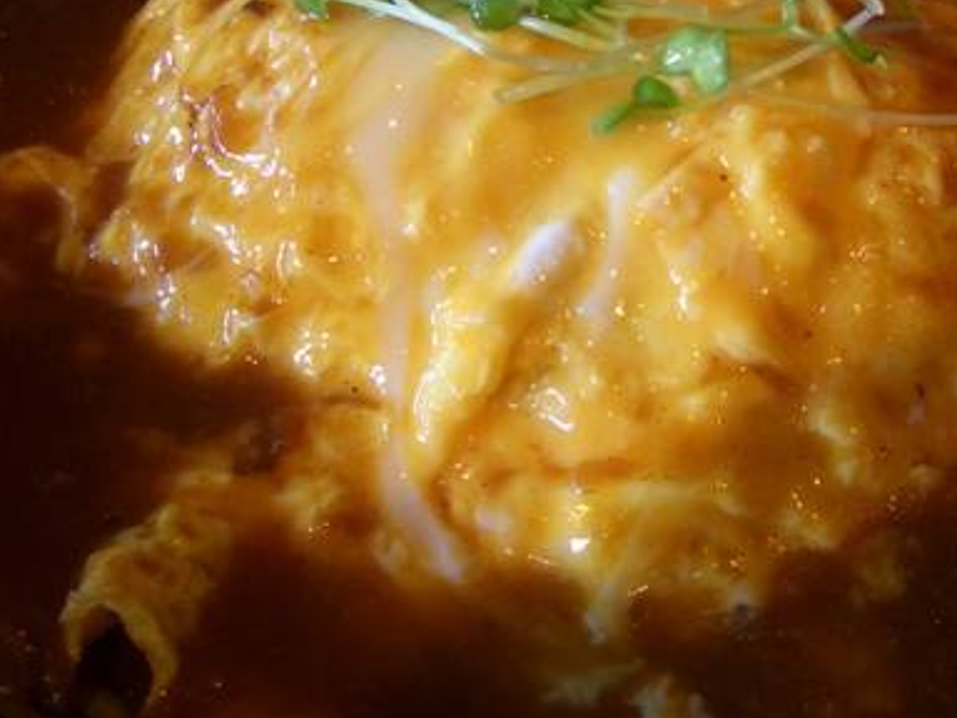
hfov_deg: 33.9
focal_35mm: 56
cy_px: 201
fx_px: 1548
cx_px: 675
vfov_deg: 25.9
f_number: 2.6
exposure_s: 1/15
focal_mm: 5.8
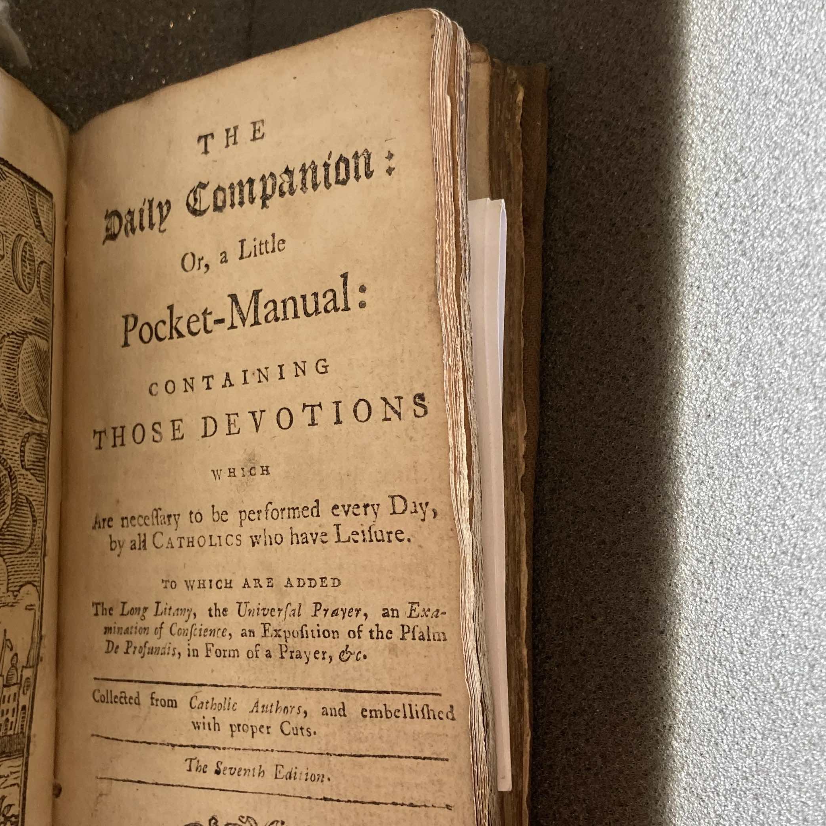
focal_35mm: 48
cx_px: 320
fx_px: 1296
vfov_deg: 35.3
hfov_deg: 35.2
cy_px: 489
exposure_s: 1/60
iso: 80
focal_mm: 3.99
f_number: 1.8
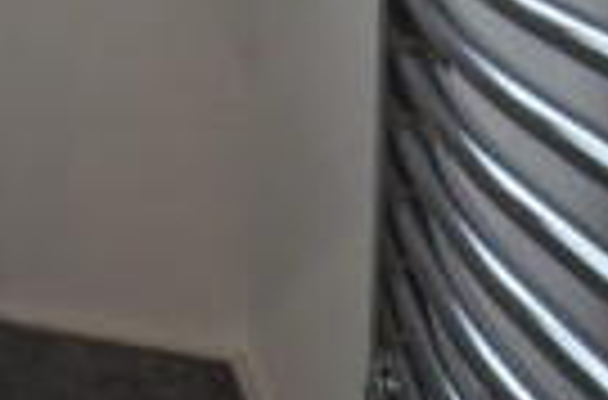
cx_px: -545
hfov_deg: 19.3
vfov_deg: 14.3
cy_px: -476
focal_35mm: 73
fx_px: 1229
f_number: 5.6
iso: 400
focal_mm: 10
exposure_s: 1/125
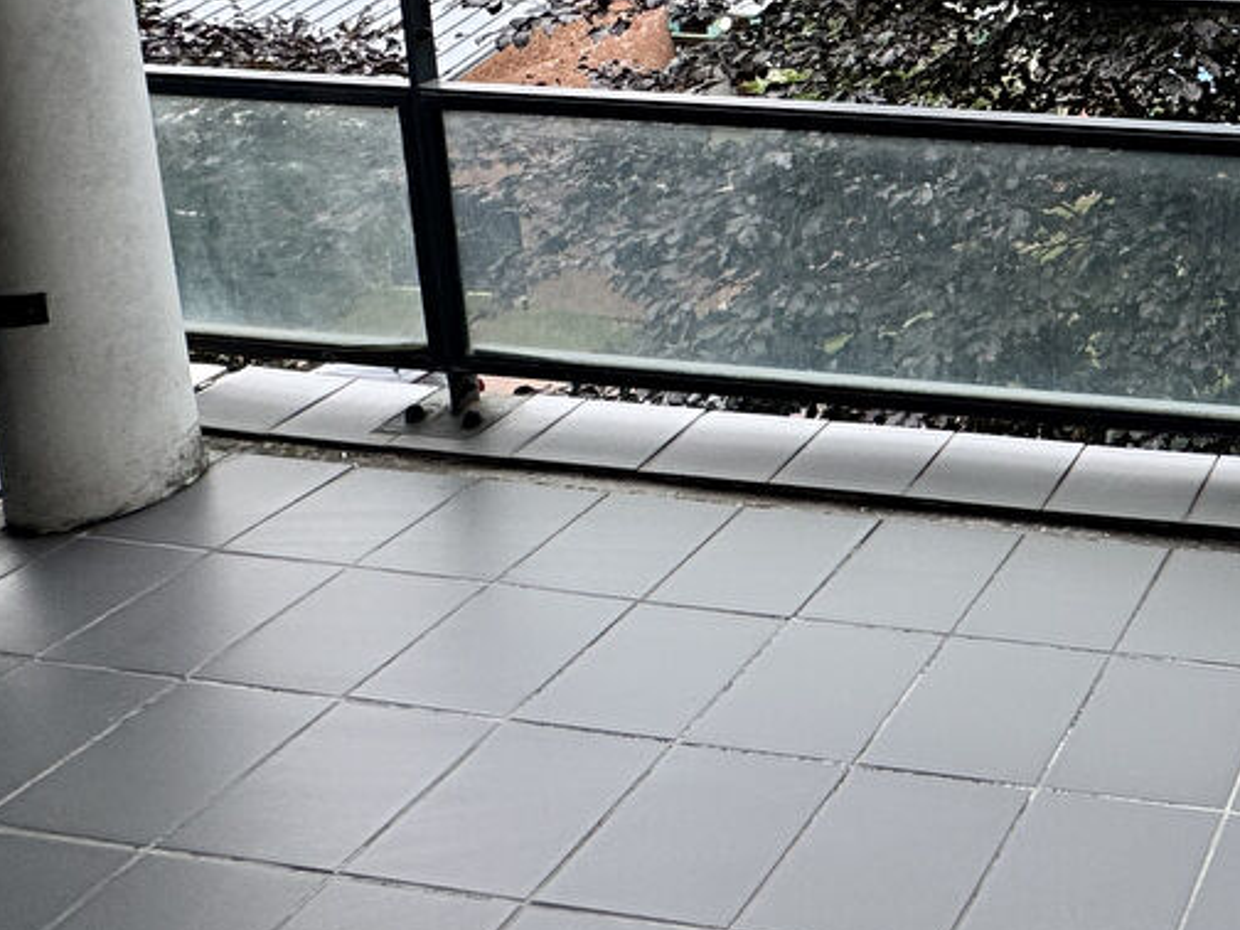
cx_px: 1484
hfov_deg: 36.3
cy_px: -108
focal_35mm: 40
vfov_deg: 31.6
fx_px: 1433
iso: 40
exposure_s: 1/296
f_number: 2.2
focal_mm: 2.22
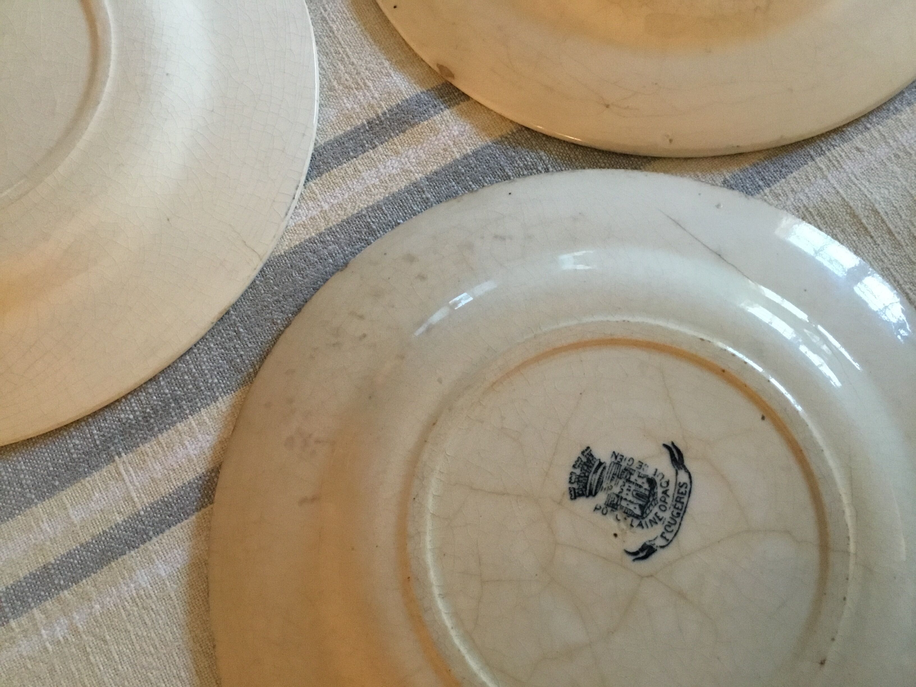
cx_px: 458
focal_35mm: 31
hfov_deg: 58.4
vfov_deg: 45.4
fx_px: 820
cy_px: 344
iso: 200
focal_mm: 3.3
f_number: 2.4
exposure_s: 1/25
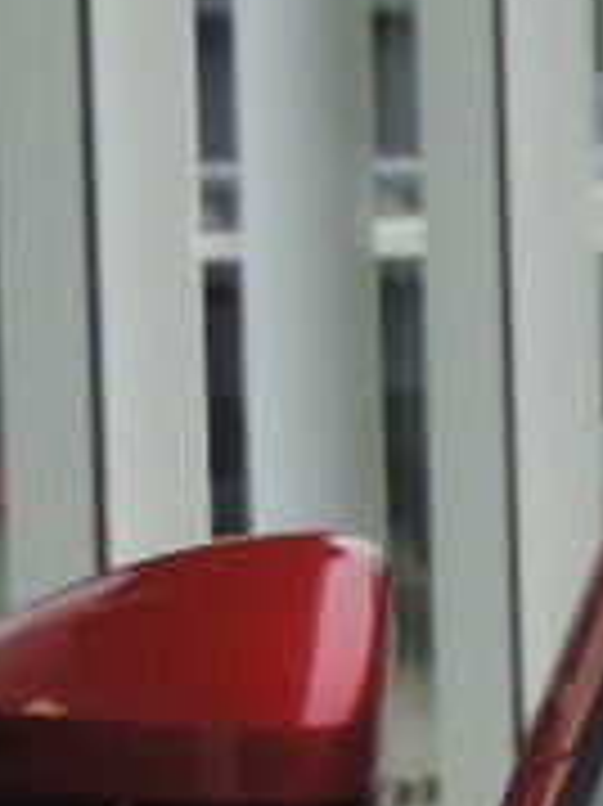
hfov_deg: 1.7
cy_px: 1567
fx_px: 19673
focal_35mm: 846
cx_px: 2732
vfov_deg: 2.3
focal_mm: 18.7
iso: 400
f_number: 4.2
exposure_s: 1/200
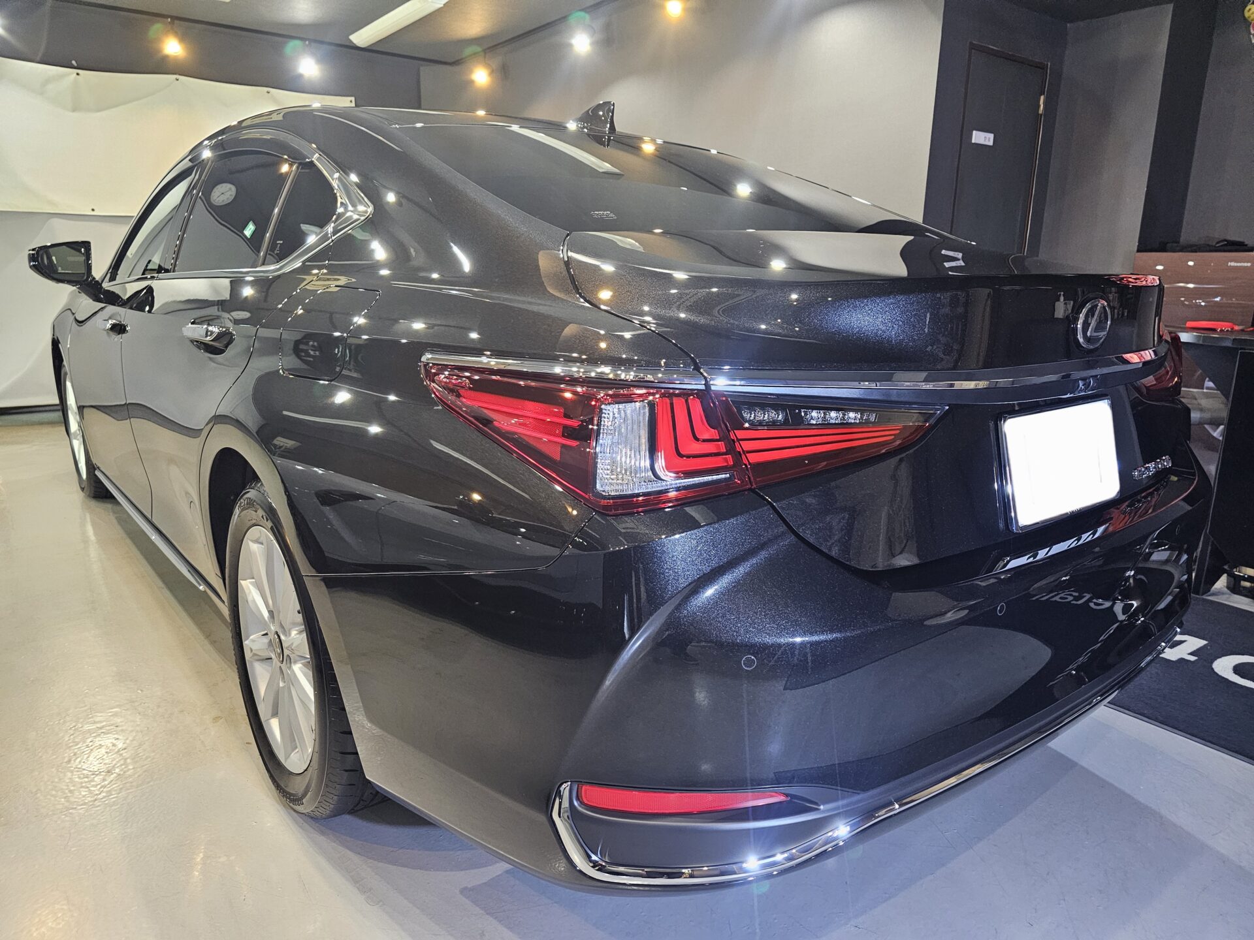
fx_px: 833
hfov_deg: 73.9
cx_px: 627
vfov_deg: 58.9
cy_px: 470
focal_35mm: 23
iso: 800
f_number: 1.7
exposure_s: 1/101
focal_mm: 6.3
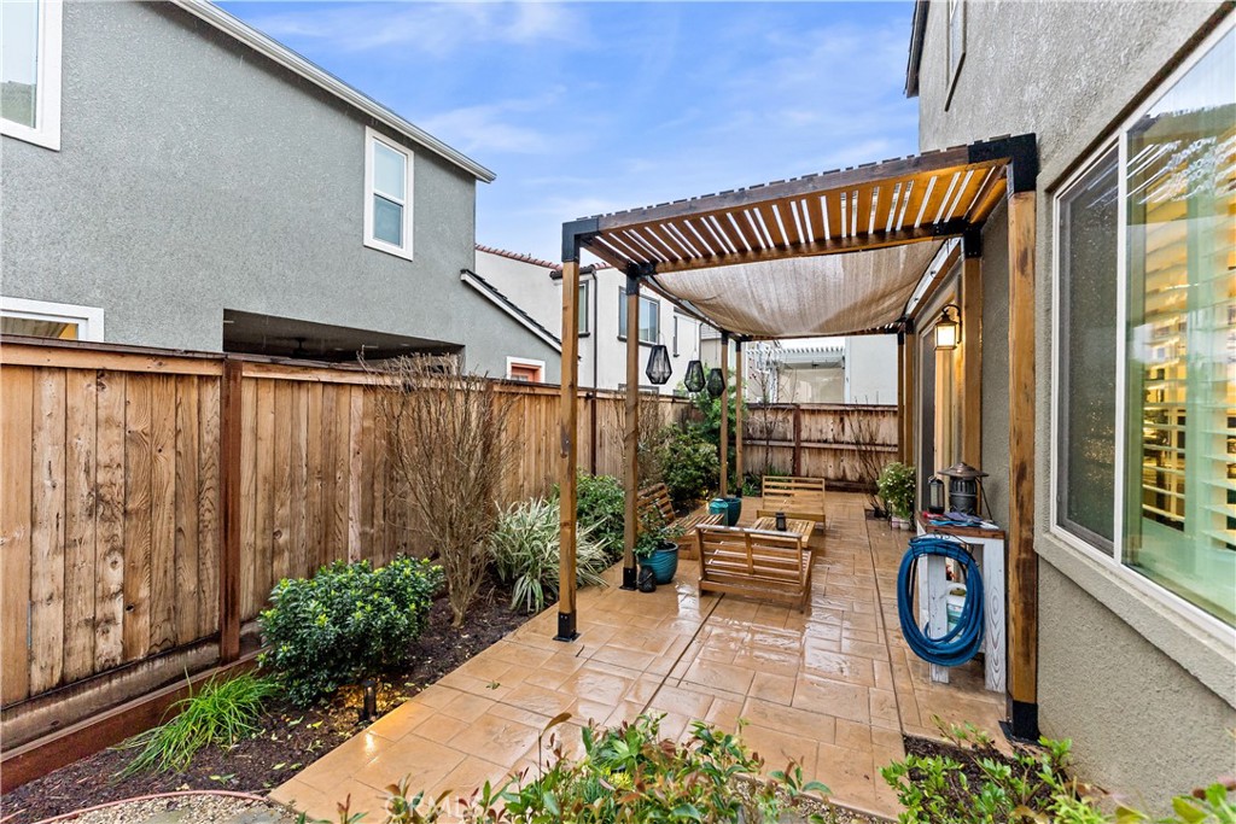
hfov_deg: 104.2
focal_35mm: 14
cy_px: 412
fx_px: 481
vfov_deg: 81.2
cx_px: 618
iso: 1250
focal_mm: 14
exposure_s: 1/160
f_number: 3.2
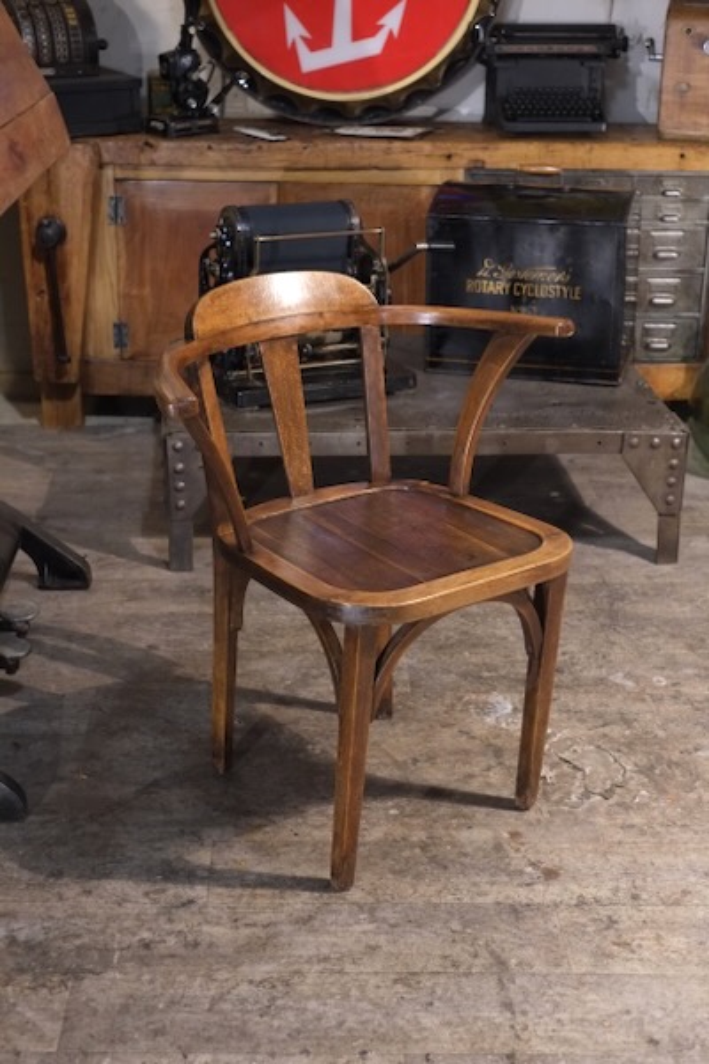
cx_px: 354
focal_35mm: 53
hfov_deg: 25.5
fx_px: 1566
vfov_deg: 37.5
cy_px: 532
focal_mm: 35
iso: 3200
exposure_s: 1/125
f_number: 3.6
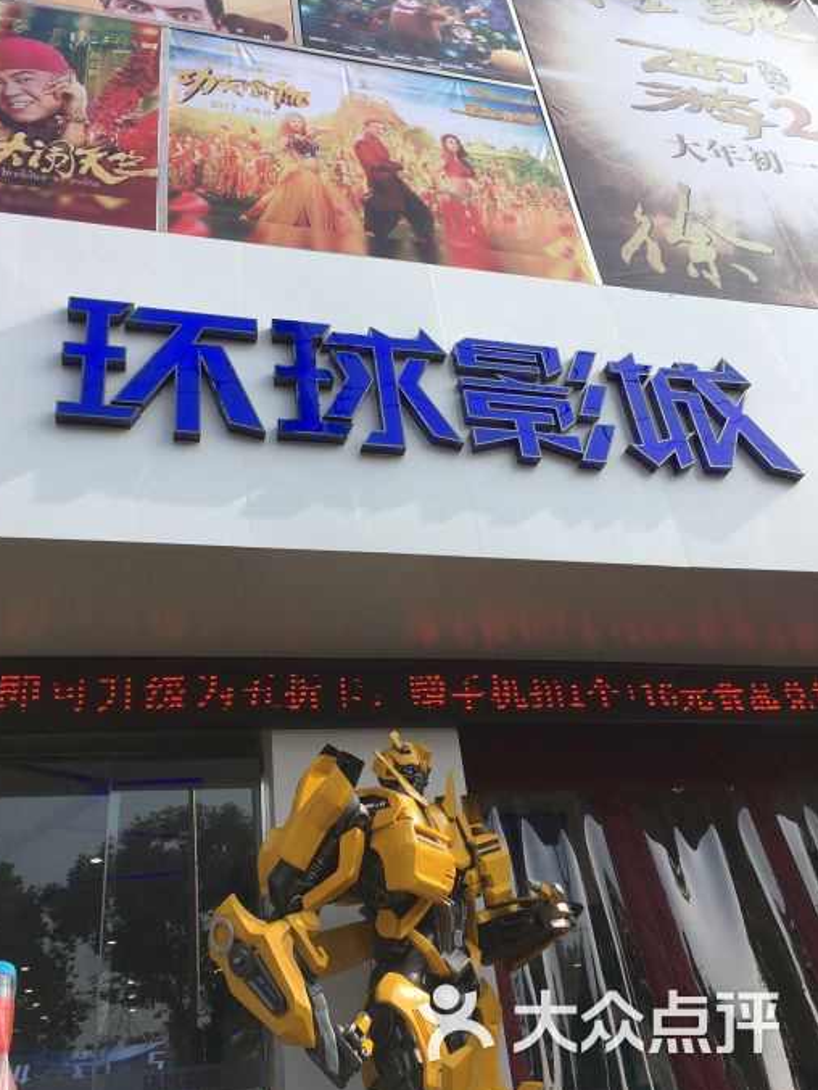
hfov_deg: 46.8
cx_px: 399
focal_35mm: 30
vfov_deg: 60.0
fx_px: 945
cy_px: 543
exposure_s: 1/855
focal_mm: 4.15
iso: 25
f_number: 2.2
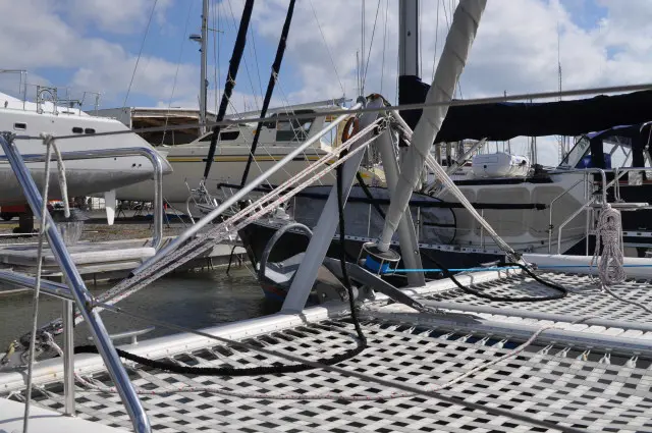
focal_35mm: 39
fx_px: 705
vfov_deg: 34.1
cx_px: 326
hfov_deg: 49.6
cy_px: 216
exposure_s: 1/500
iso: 200
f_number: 11
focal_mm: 26
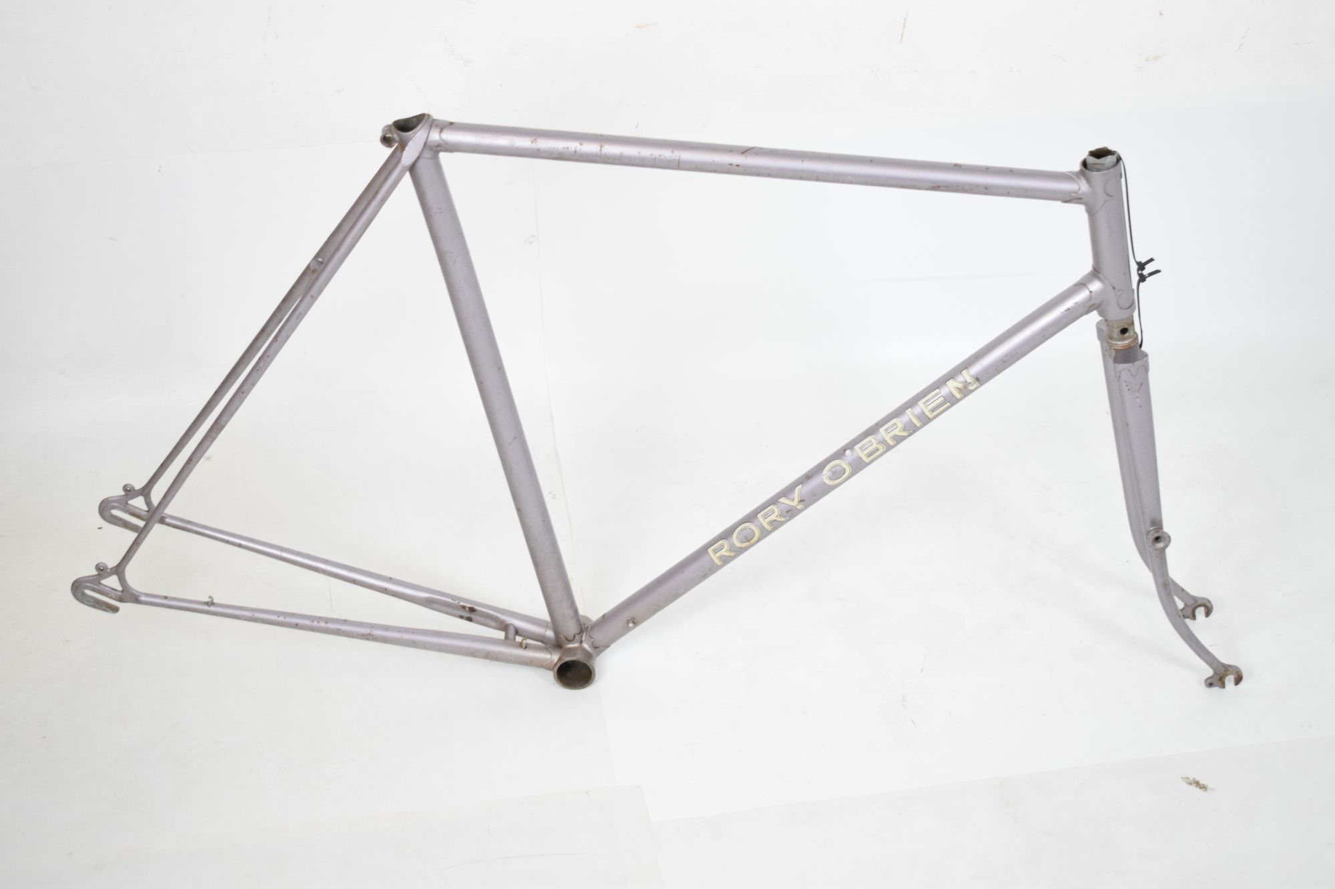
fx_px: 2225
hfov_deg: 33.4
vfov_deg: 22.6
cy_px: 444
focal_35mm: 60
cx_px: 668
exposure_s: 1/125
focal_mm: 40
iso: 3200
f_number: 5
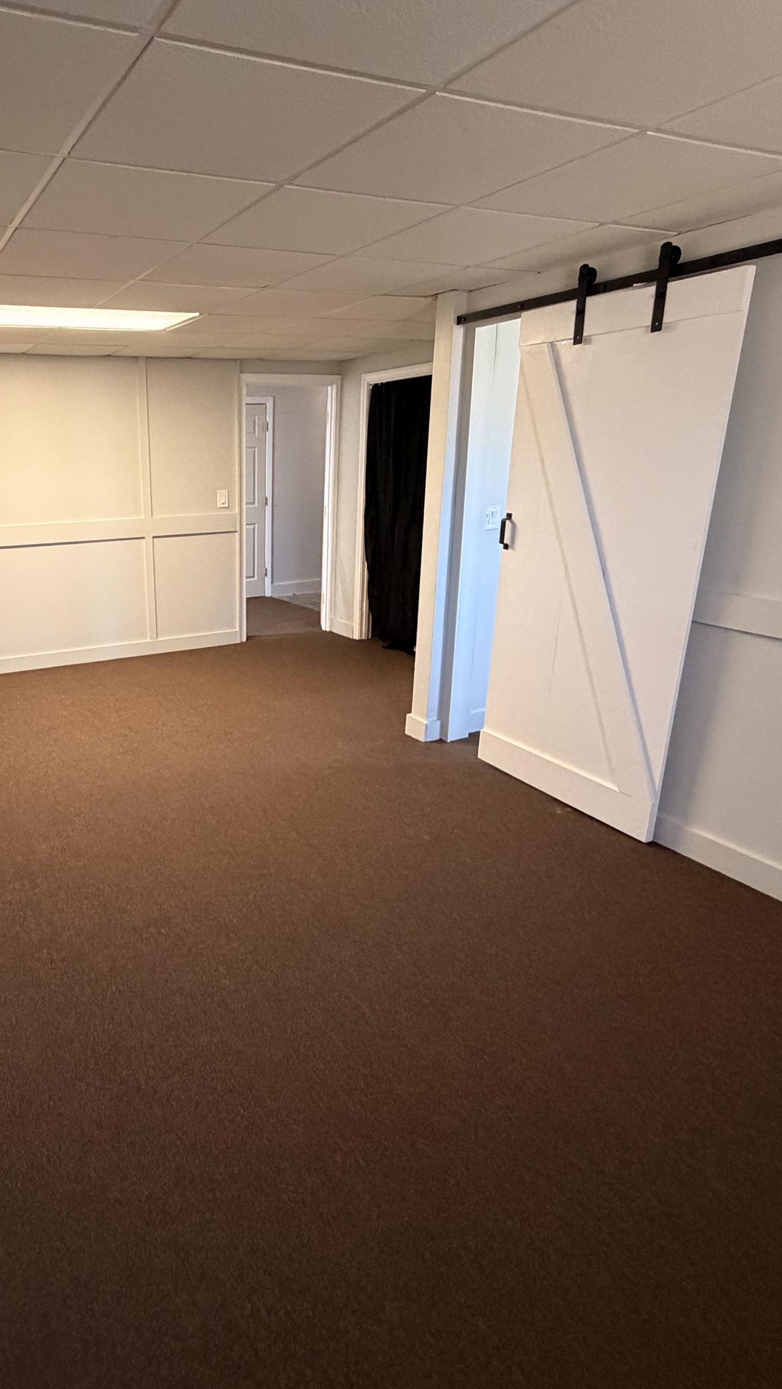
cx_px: 196
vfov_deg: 83.8
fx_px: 774
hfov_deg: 51.3
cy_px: 676
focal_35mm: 21
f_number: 2.2
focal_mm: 2.22
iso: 500
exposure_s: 1/60
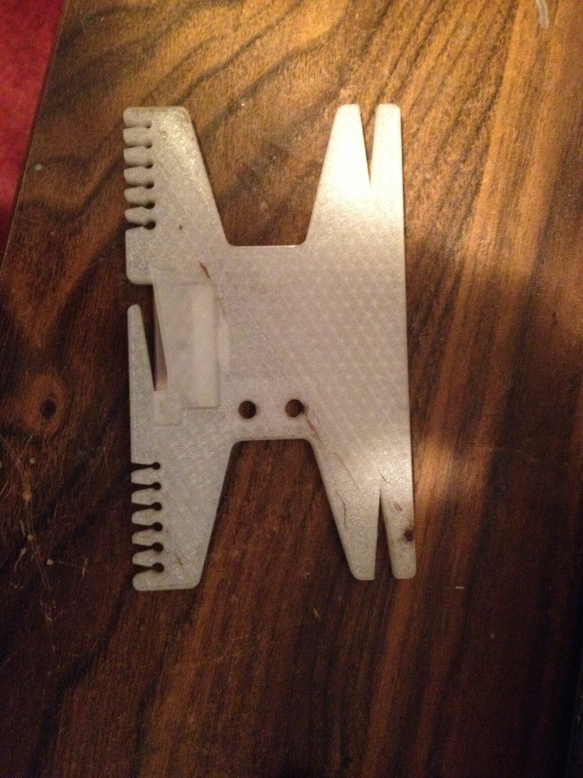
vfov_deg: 52.6
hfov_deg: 40.7
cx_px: 292
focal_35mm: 35
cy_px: 389
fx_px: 786
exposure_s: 1/15
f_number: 2.4
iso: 800
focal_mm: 4.28
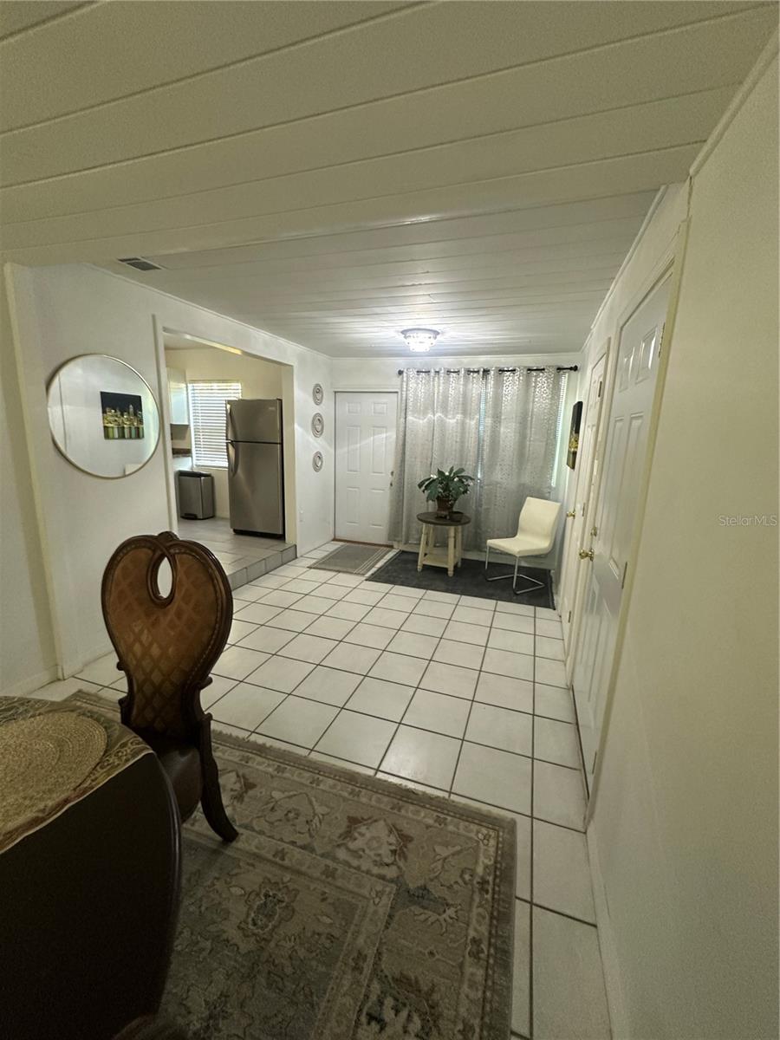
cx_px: 390
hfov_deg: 85.7
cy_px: 520
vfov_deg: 102.1
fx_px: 421
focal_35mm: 14
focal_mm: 2.22
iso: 400
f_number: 2.2
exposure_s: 1/60
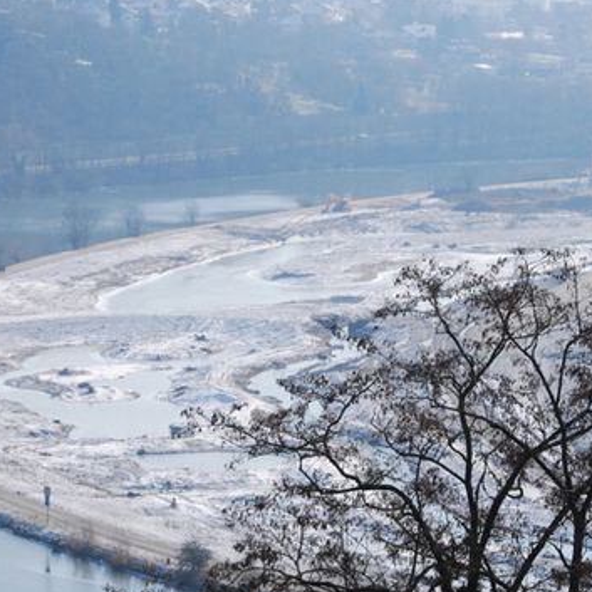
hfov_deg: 9.5
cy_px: 343
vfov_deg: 9.5
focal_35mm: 184
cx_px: 206
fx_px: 3560
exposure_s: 1/1250
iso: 800
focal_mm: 82
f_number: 9
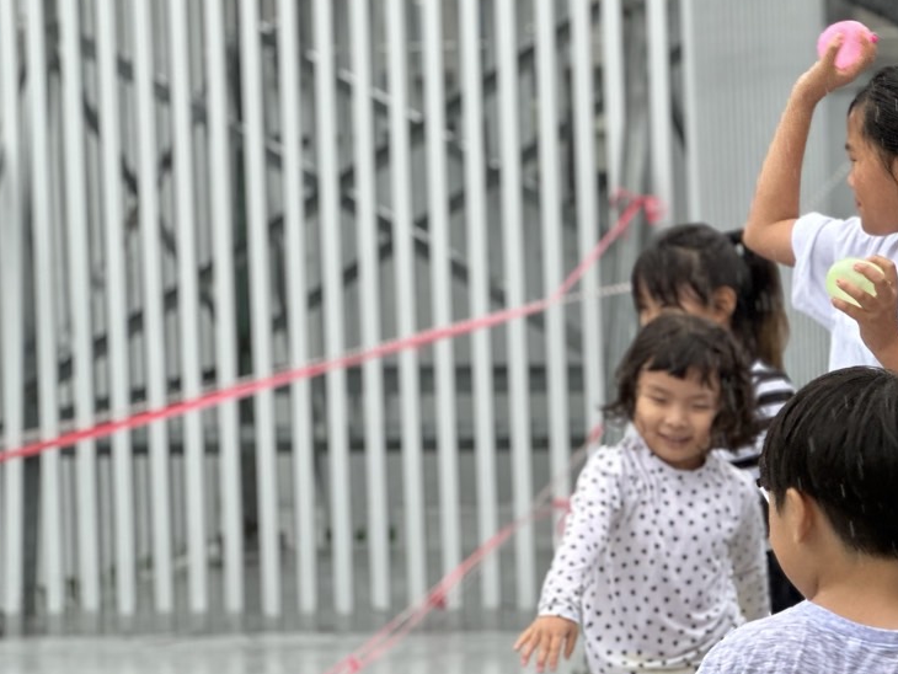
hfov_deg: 14.5
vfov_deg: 11.0
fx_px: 3503
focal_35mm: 135
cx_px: 707
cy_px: 240
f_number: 2.8
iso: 32
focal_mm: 9
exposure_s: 1/121
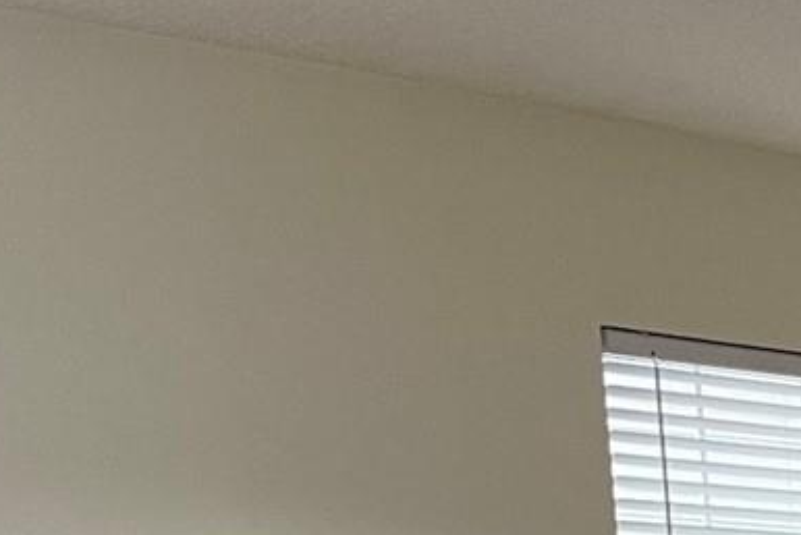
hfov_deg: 15.1
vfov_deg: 10.9
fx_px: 2494
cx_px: 1565
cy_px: 1167
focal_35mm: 112
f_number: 1.6
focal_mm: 5.1
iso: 100
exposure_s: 1/60
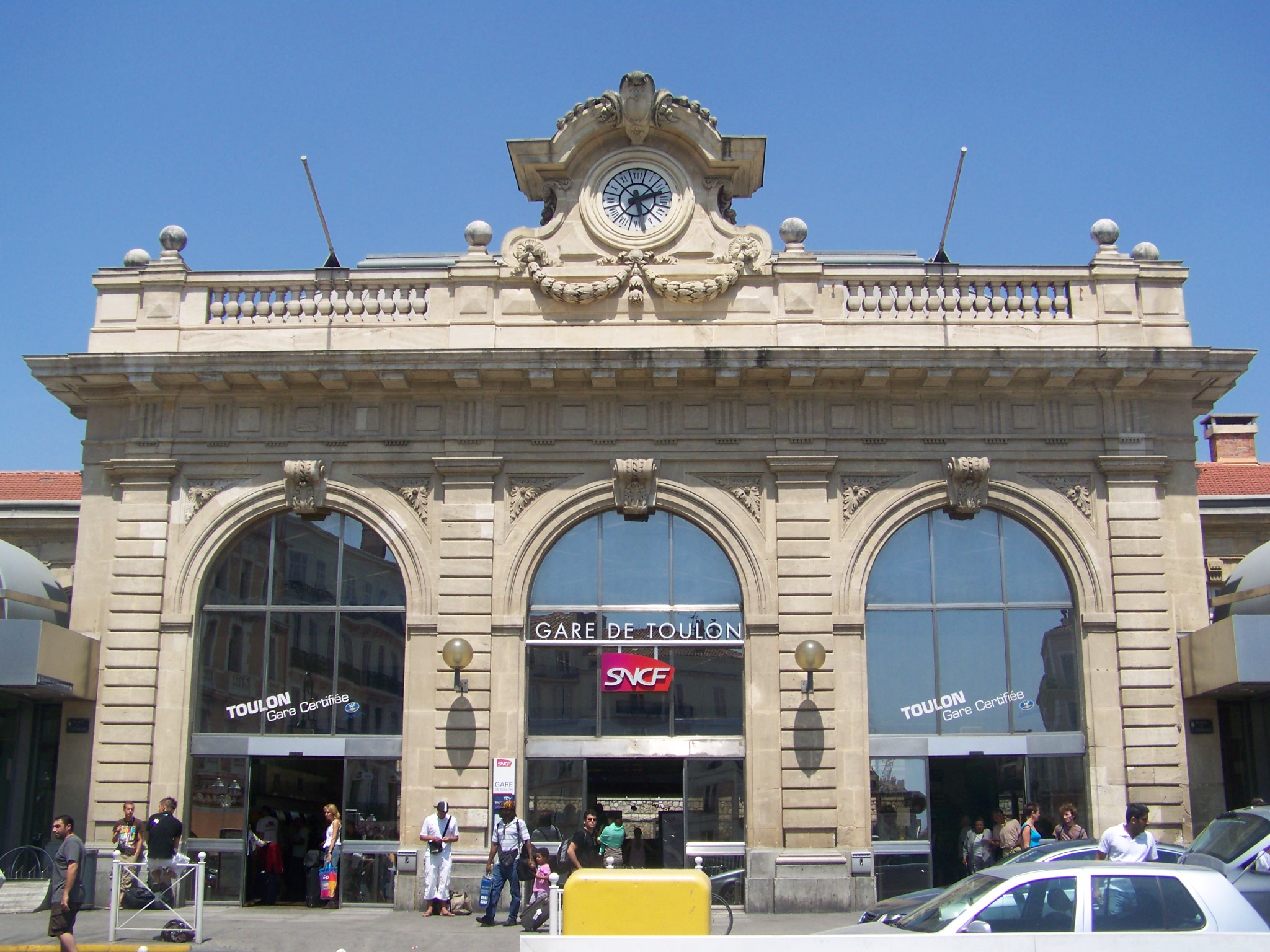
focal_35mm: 38
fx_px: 1394
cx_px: 635
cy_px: 476
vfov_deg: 37.7
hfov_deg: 49.0
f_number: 5.6
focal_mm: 6.3
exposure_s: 1/640
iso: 80
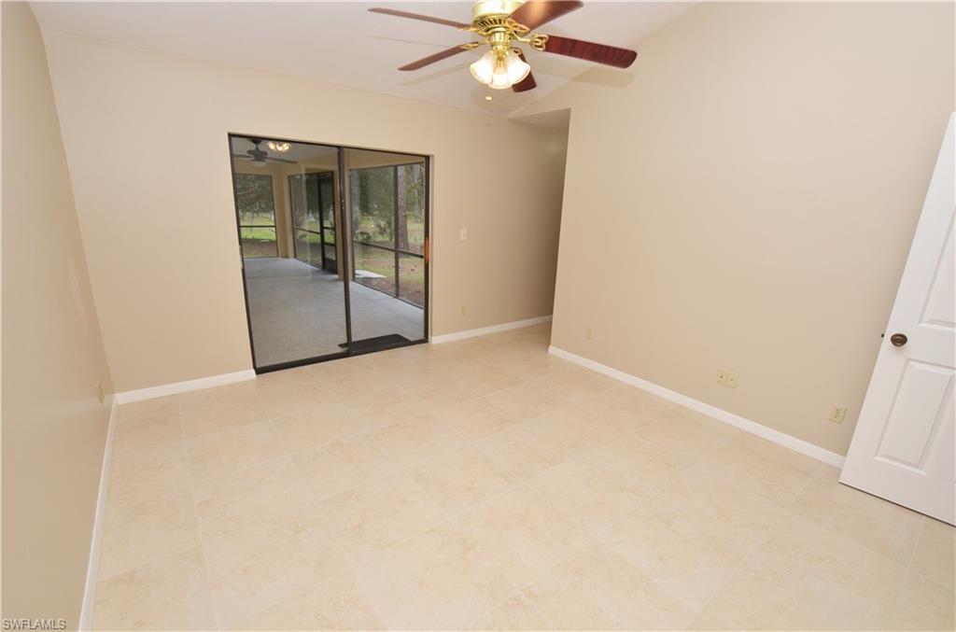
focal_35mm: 15
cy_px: 316
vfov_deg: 77.0
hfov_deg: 100.5
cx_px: 478
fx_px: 397
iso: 200
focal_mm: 10
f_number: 8
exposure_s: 1/60
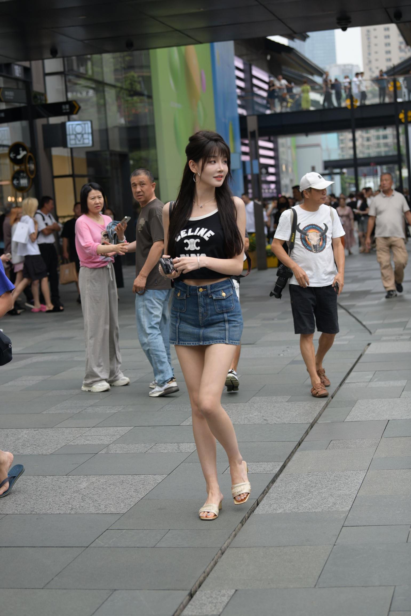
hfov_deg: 18.2
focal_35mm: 75
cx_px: 206
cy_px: 308
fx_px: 1284
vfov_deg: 27.0
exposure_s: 1/640
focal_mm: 75
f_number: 4
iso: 500
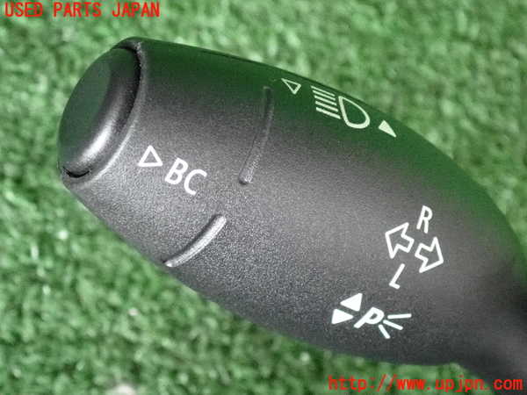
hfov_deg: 19.6
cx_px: 264
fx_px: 1522
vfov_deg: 14.8
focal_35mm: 100
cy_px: 198
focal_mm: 18
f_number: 4.9
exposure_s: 1/125
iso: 6400
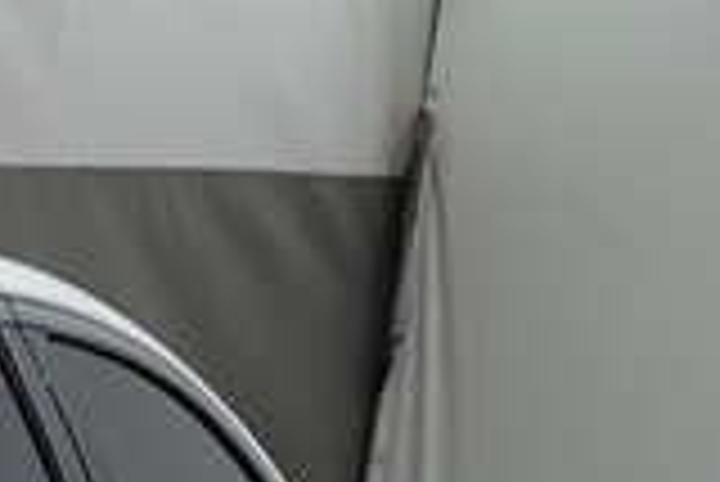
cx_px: -1454
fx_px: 3323
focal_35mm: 166
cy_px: 1689
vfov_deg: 7.0
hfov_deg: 9.6
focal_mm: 7
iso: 25
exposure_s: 1/120
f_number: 1.8
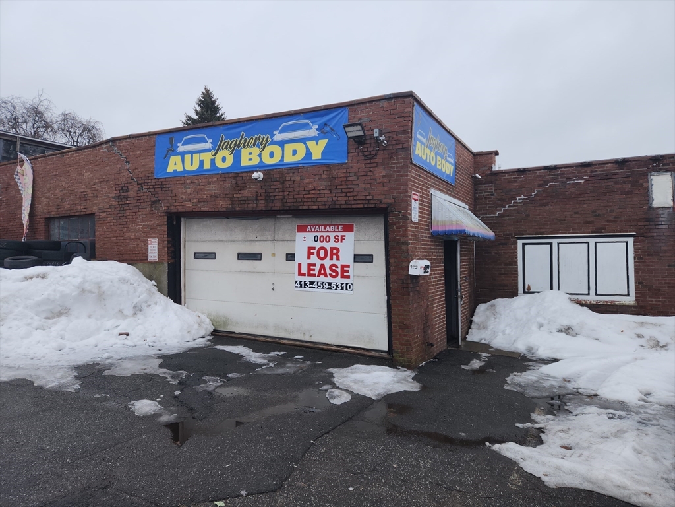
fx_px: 448
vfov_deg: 58.9
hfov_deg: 73.9
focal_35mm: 23
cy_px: 254
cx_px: 338
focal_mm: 5.4
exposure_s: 1/443
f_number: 1.8
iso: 20
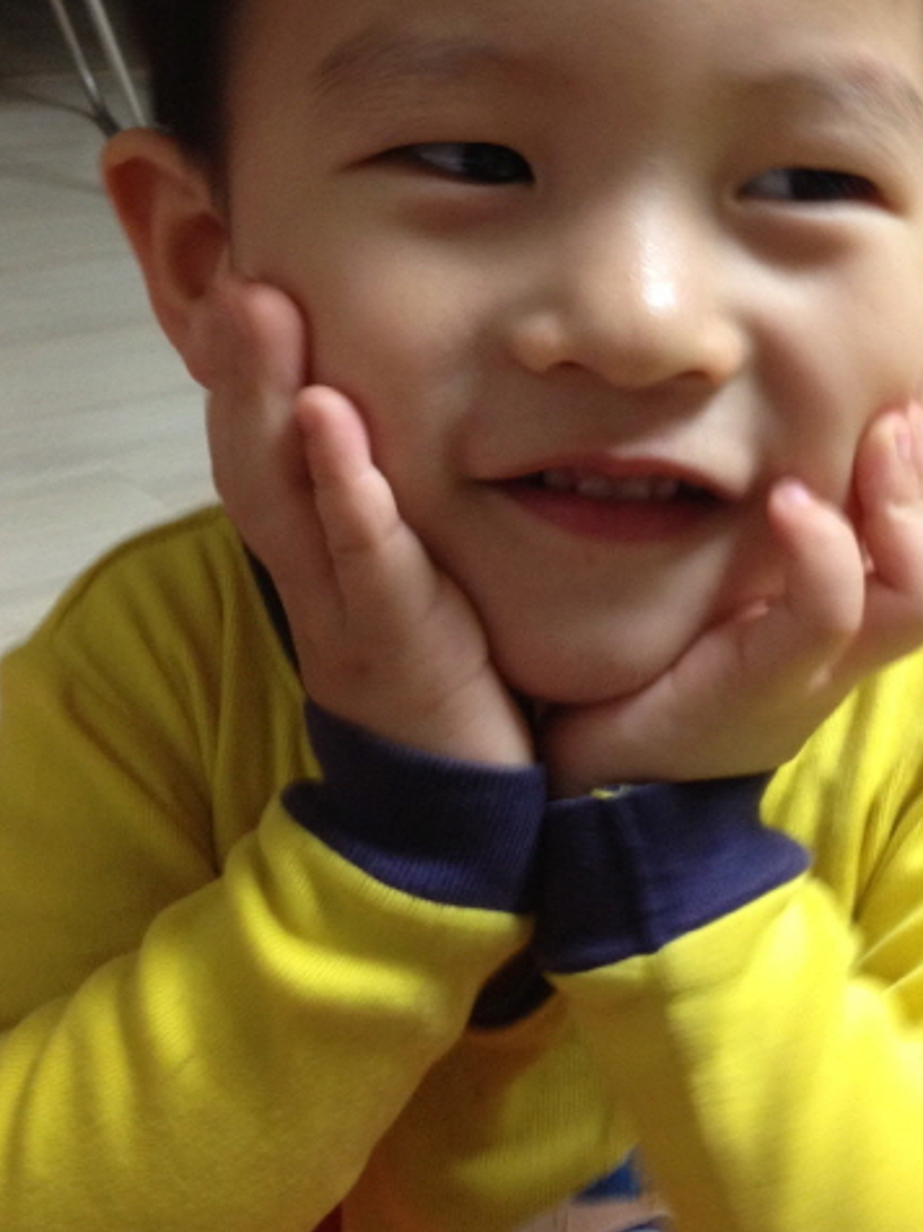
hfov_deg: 24.4
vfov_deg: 32.3
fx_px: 2099
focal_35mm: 59
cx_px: 742
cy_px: 350
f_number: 2.4
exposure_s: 1/20
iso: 160
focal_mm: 4.28
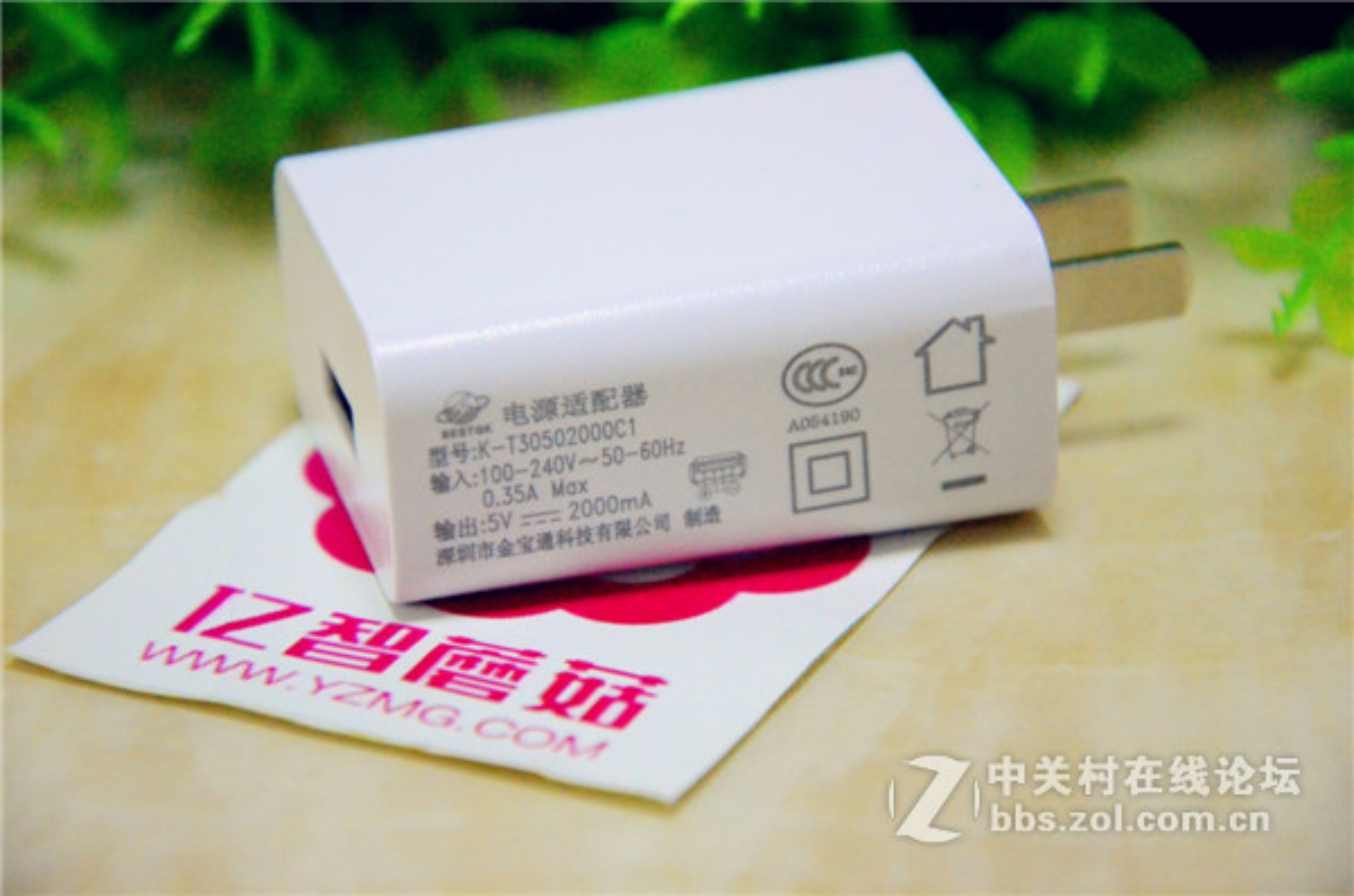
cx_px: 677
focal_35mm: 147
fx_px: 5516
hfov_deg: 14.0
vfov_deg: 9.3
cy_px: 448
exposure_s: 1/125
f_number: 5.6
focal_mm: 98
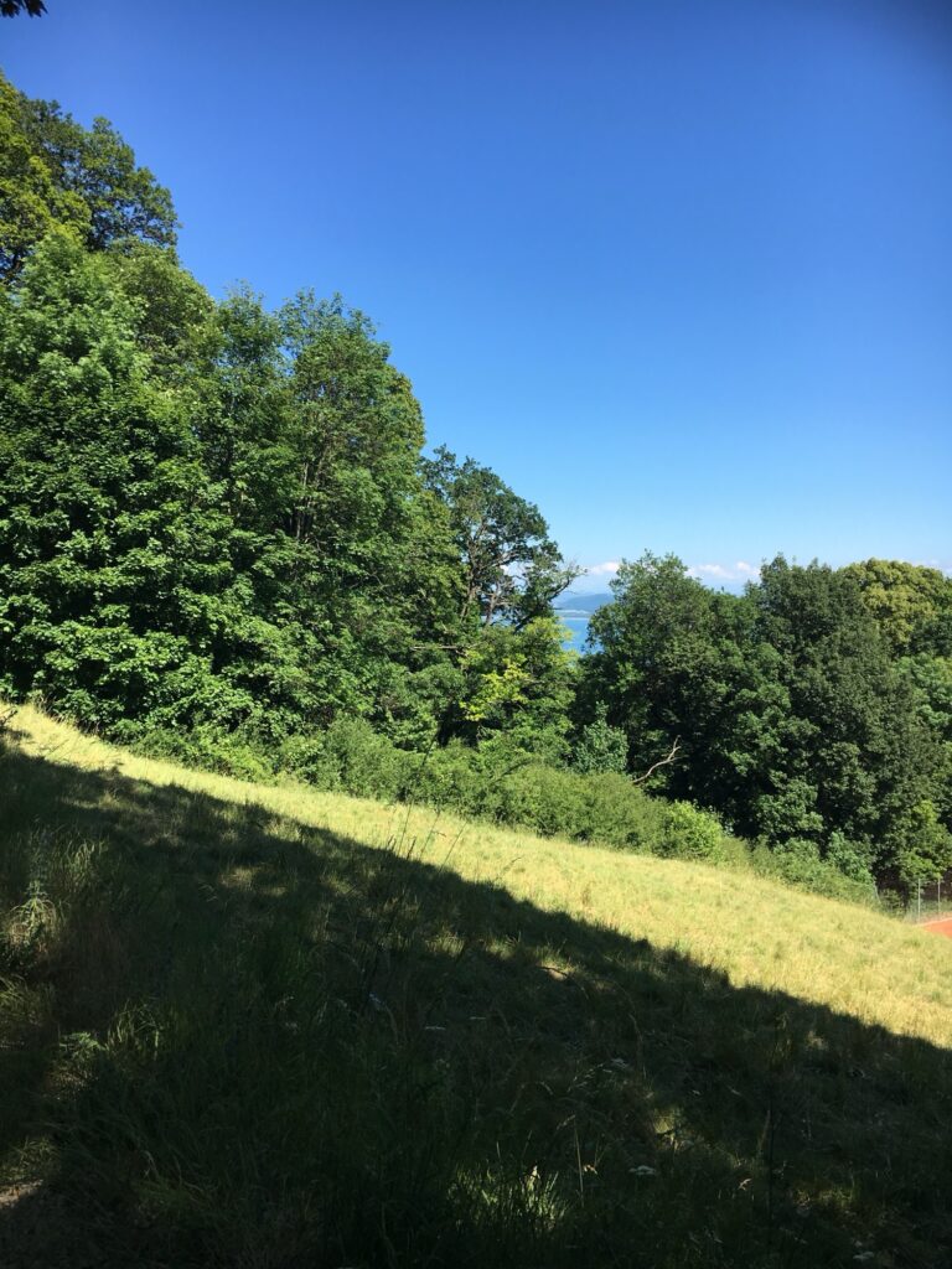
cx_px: 476
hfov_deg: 48.2
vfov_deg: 61.7
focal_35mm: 29
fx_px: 1063
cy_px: 634
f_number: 2.2
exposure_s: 1/938
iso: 25
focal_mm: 4.15
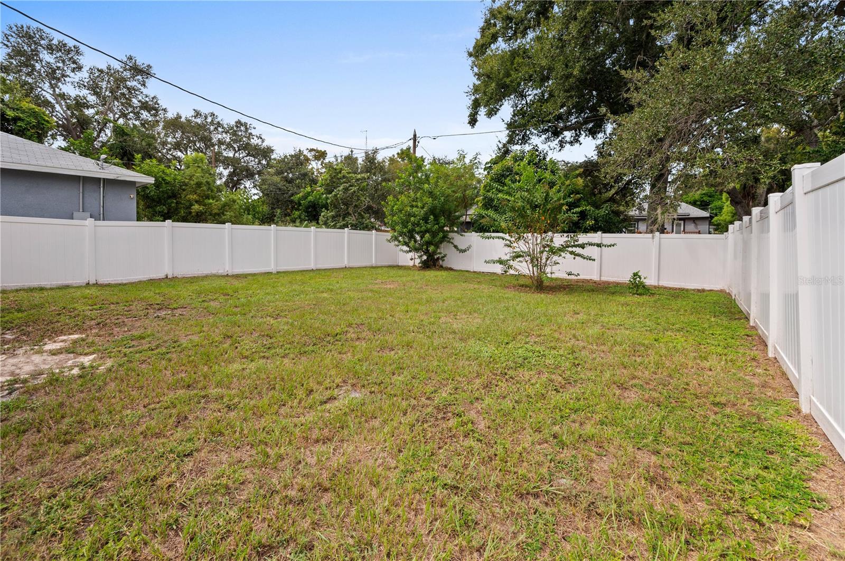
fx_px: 328
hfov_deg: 104.3
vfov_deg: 81.1
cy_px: 280
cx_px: 422
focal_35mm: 14
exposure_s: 1/500
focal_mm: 14
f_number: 8
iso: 200
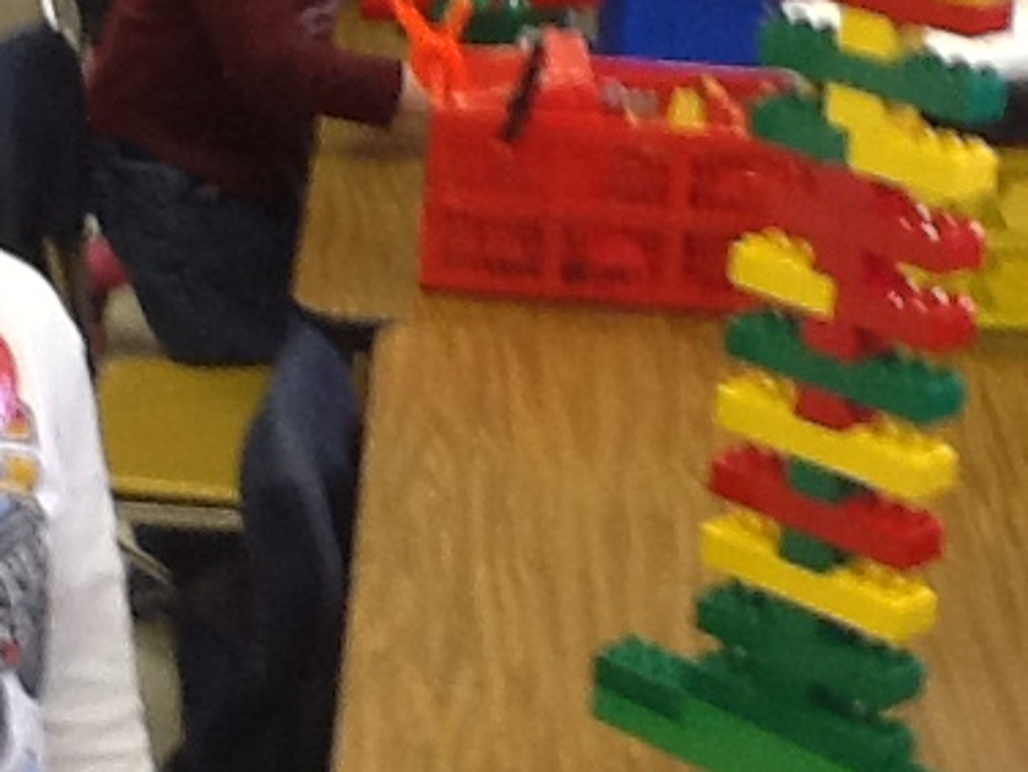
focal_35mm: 112
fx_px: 3327
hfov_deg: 17.5
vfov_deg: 13.2
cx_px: 333
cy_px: 360
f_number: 2.4
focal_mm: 2.03
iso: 64
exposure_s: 1/30
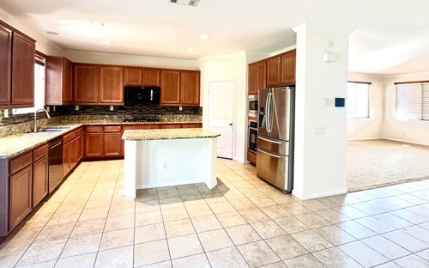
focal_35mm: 19
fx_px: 222
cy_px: 103
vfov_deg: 61.4
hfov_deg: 88.0
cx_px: 215
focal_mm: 2.22
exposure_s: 1/60
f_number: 2.2
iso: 200
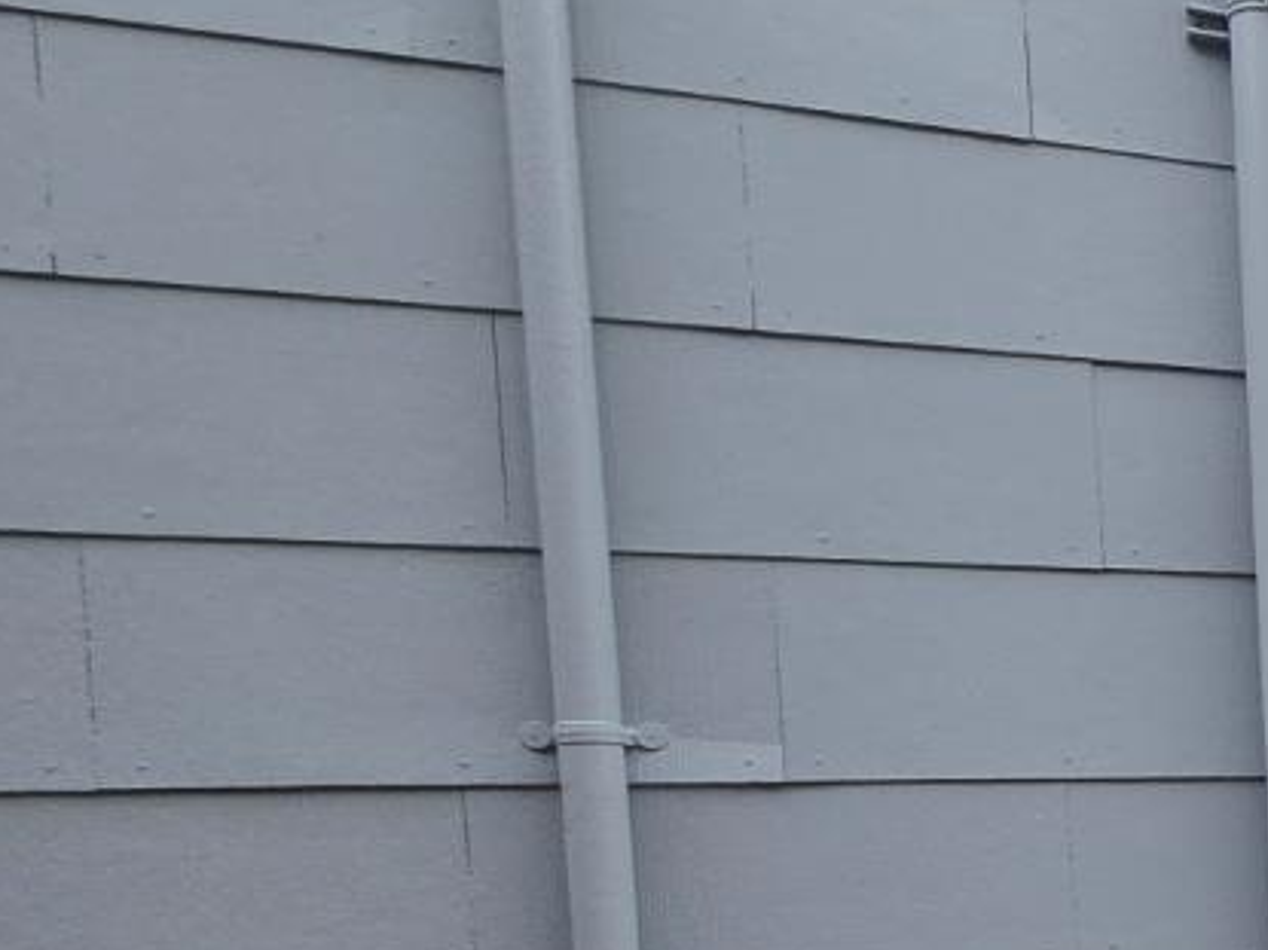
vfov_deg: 28.9
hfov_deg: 23.2
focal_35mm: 47
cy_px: 948
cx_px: 2227
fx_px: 1721
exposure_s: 1/120
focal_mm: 2.2
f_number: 2.2
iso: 64
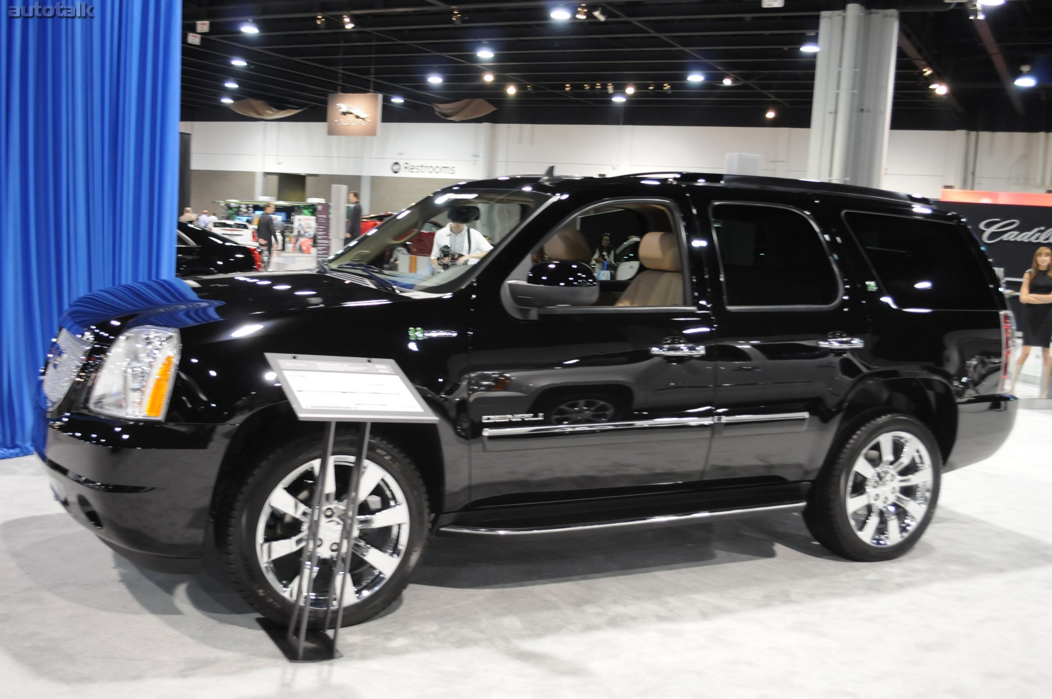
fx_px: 1051
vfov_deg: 36.8
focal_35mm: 36
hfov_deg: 53.2
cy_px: 350
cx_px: 526
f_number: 4
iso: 800
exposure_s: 1/15
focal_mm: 24
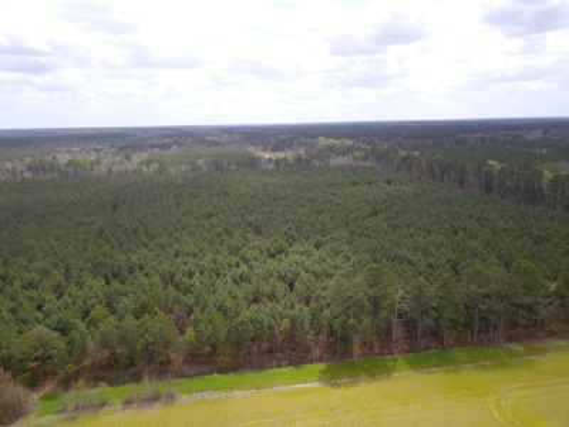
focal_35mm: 26
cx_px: 284
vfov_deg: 53.1
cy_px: 214
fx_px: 427
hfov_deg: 67.3
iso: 100
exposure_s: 1/725
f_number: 2.2
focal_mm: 4.73
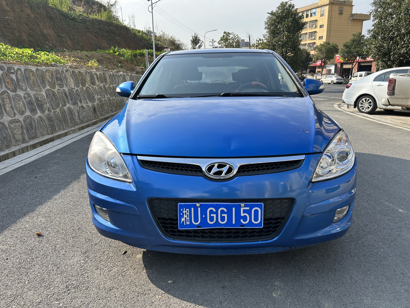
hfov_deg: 67.3
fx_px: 308
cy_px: 154
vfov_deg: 53.1
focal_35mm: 26
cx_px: 205
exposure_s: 1/1575
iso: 50
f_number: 1.5
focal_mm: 5.7
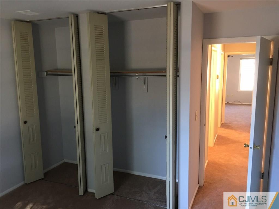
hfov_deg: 61.7
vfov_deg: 48.2
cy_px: 104
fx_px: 234
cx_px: 140
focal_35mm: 29
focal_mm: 4.15
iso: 100
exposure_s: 1/15
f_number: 2.2
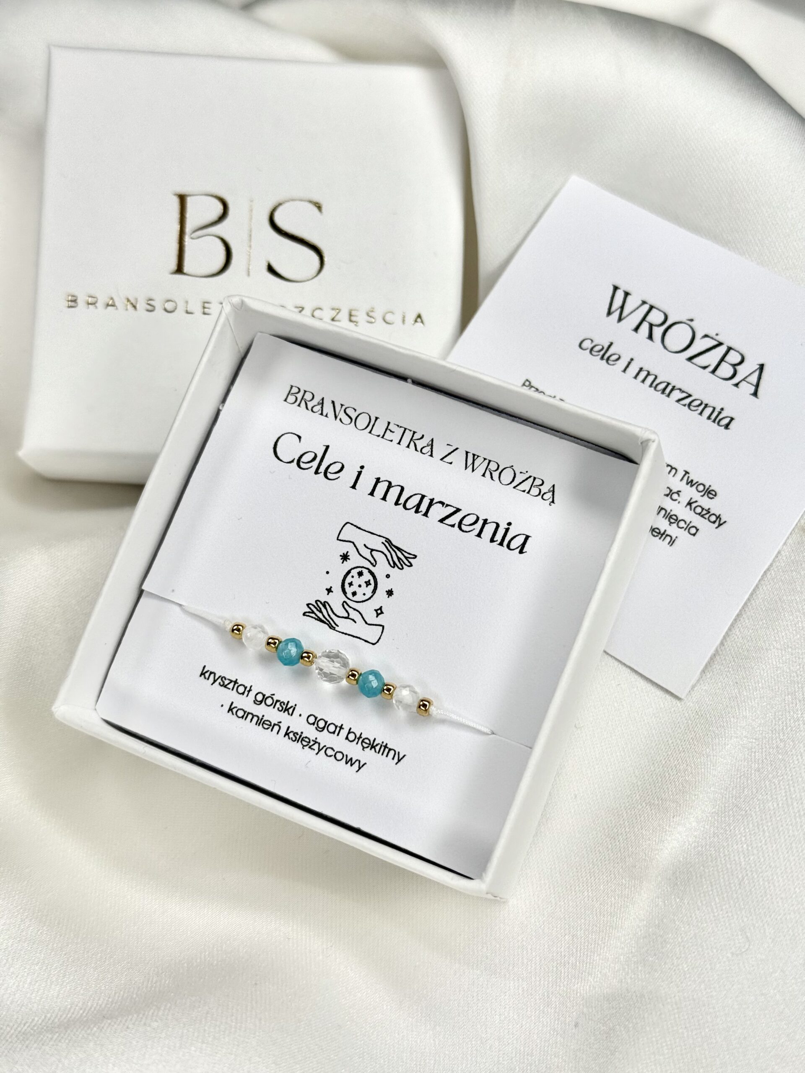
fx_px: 1488
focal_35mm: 48
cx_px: 402
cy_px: 536
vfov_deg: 39.7
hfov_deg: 30.3
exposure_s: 1/1429
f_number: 1.78
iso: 80
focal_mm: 6.76
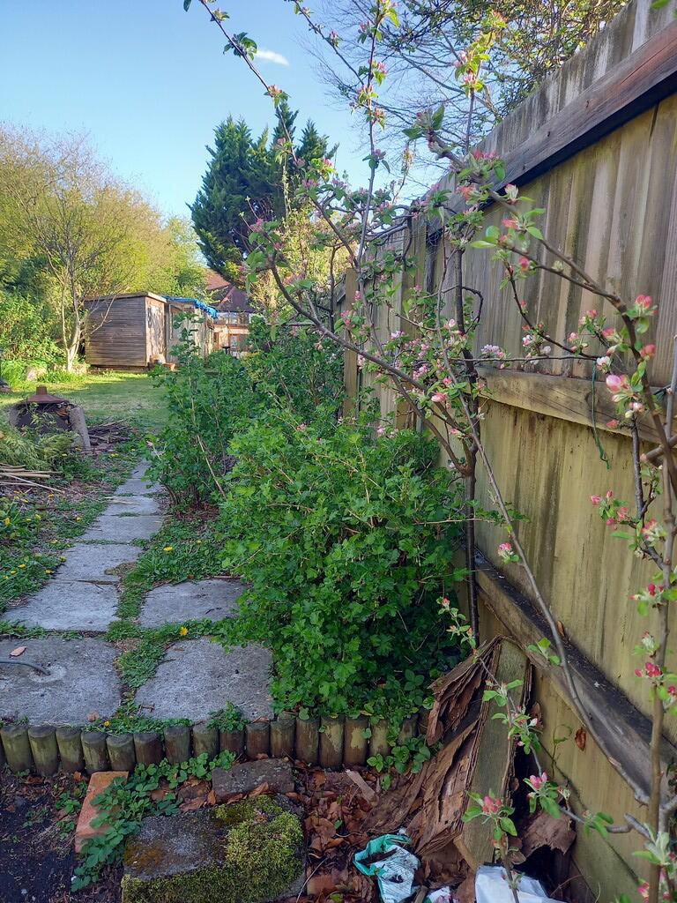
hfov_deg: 54.9
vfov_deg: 69.4
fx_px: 652
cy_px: 452
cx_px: 338
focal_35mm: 25
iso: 80
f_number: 2
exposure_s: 1/100
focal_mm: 4.6
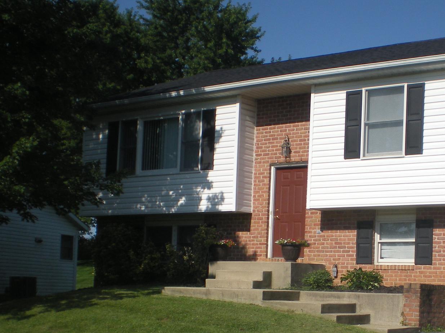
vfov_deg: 23.1
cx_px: 334
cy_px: 247
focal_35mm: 63
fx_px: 810
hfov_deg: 30.2
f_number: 4.6
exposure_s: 1/779
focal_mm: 6.3
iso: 64
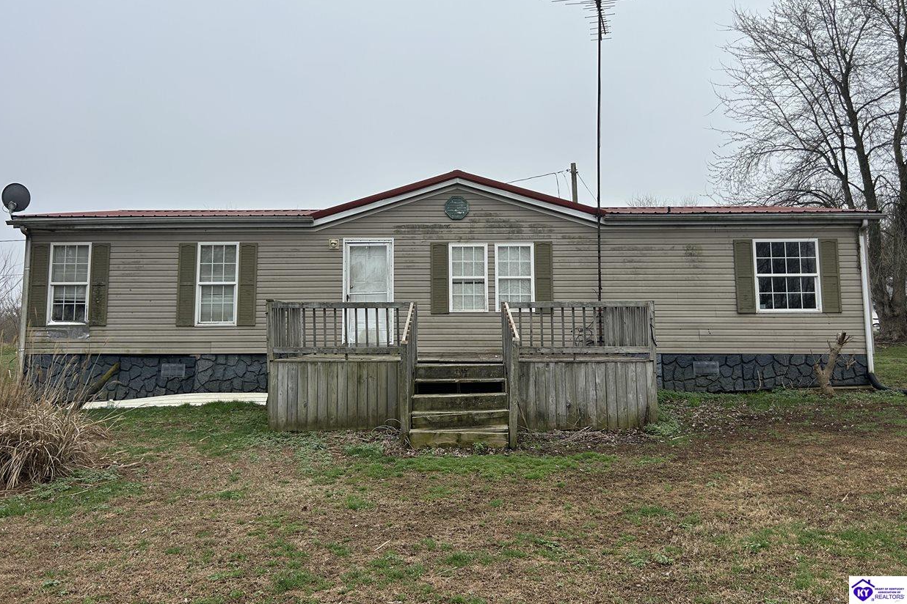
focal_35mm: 28
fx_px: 705
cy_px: 254
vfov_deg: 46.2
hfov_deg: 65.5
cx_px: 438
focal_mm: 5.7
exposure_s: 1/1838
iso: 50
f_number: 1.5
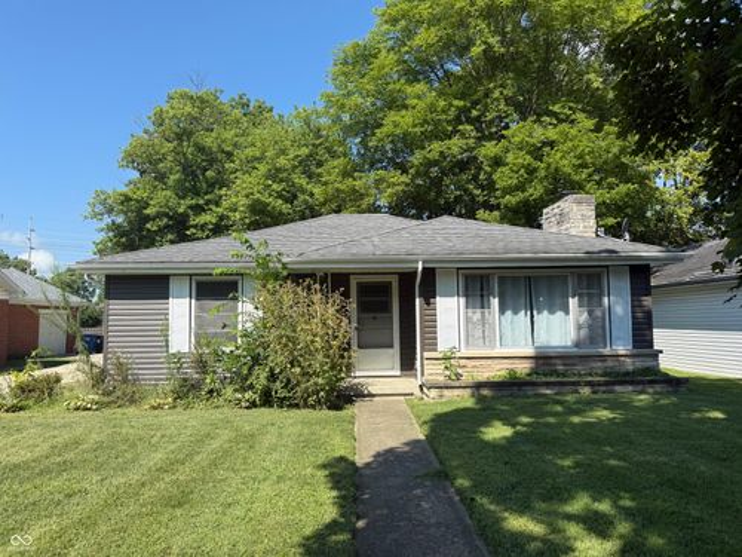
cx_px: 371
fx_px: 514
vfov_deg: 56.8
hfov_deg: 71.6
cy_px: 278
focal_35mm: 24
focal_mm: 6.76
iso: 80
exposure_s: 1/2801
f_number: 1.78
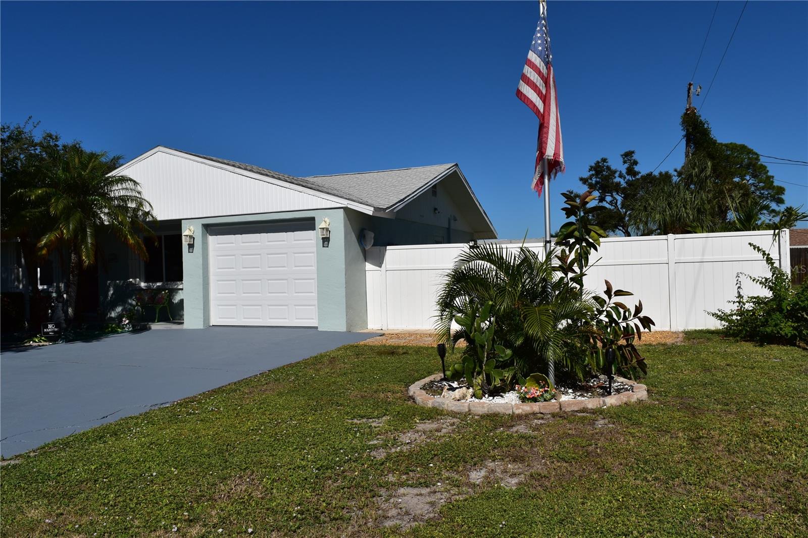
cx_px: 404
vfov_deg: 47.9
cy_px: 269
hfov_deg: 67.4
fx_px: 606
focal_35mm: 27
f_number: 11
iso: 200
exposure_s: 1/640
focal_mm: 18
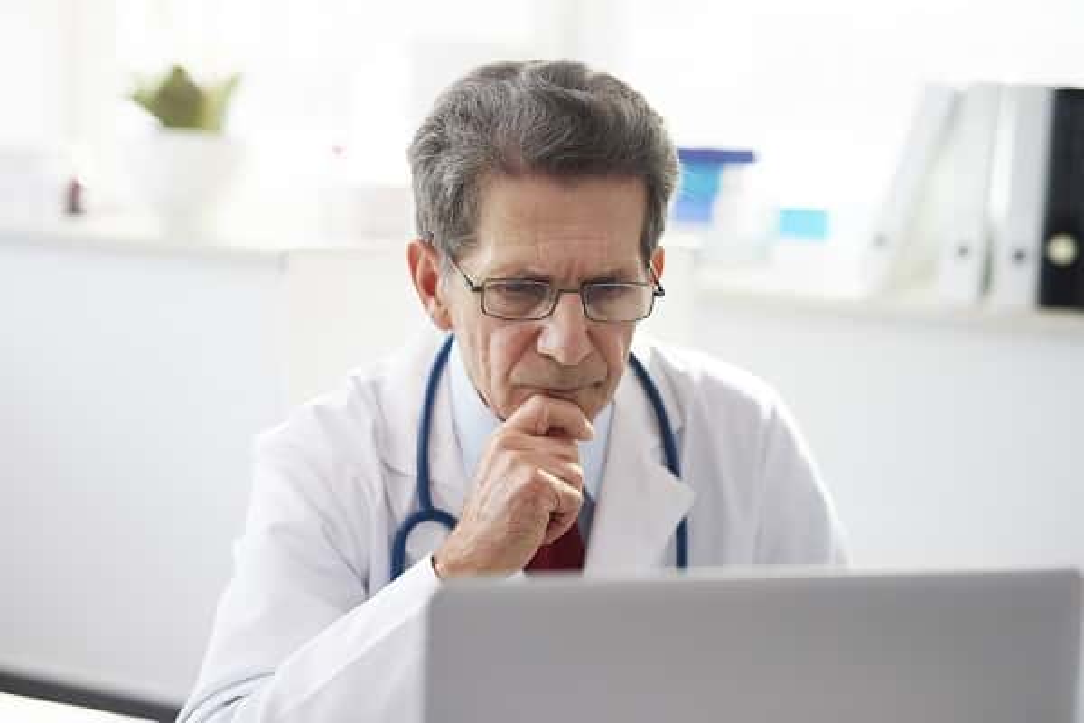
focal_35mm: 50
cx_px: 542
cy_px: 362
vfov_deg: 27.0
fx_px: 1505
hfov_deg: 39.6
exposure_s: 1/320
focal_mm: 50
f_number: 2.2
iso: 250
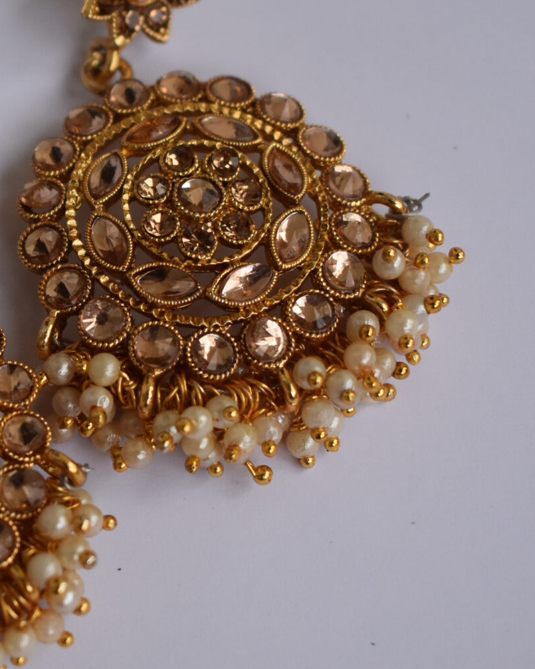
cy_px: 336
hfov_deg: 17.6
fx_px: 1702
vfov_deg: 22.2
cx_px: 70
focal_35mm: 86
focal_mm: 24
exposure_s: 1/1000
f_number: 4
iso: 560
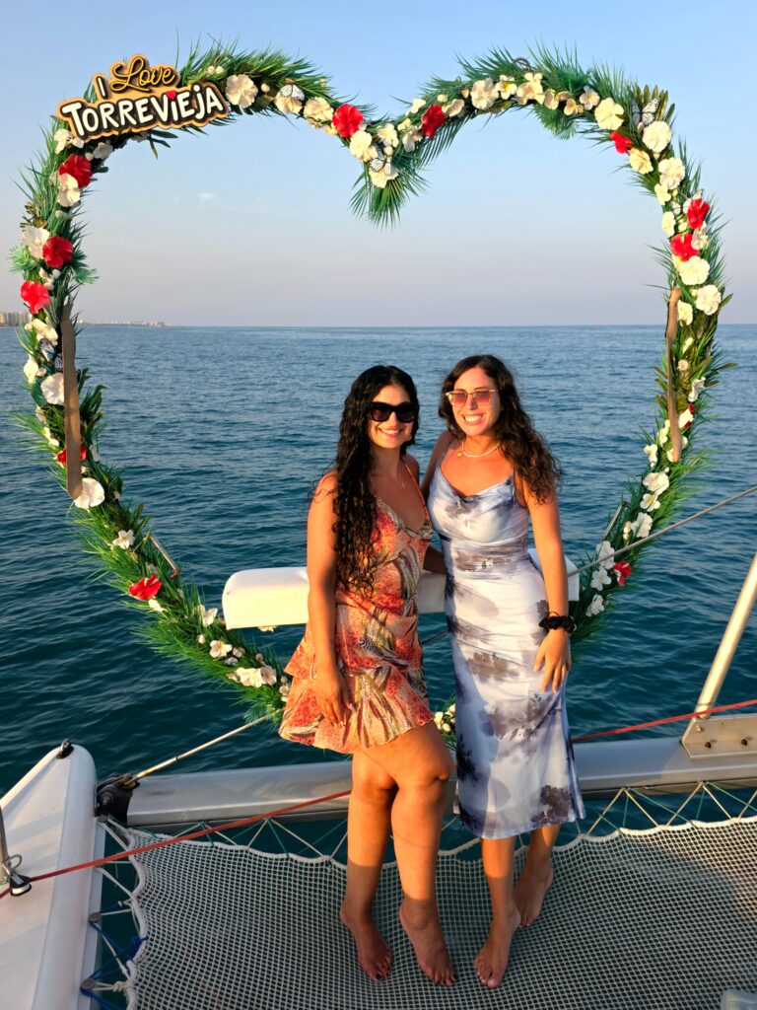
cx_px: 378
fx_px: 671
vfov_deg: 73.9
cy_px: 505
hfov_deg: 58.9
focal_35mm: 23
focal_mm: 6.3
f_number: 1.7
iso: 12
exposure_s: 1/244
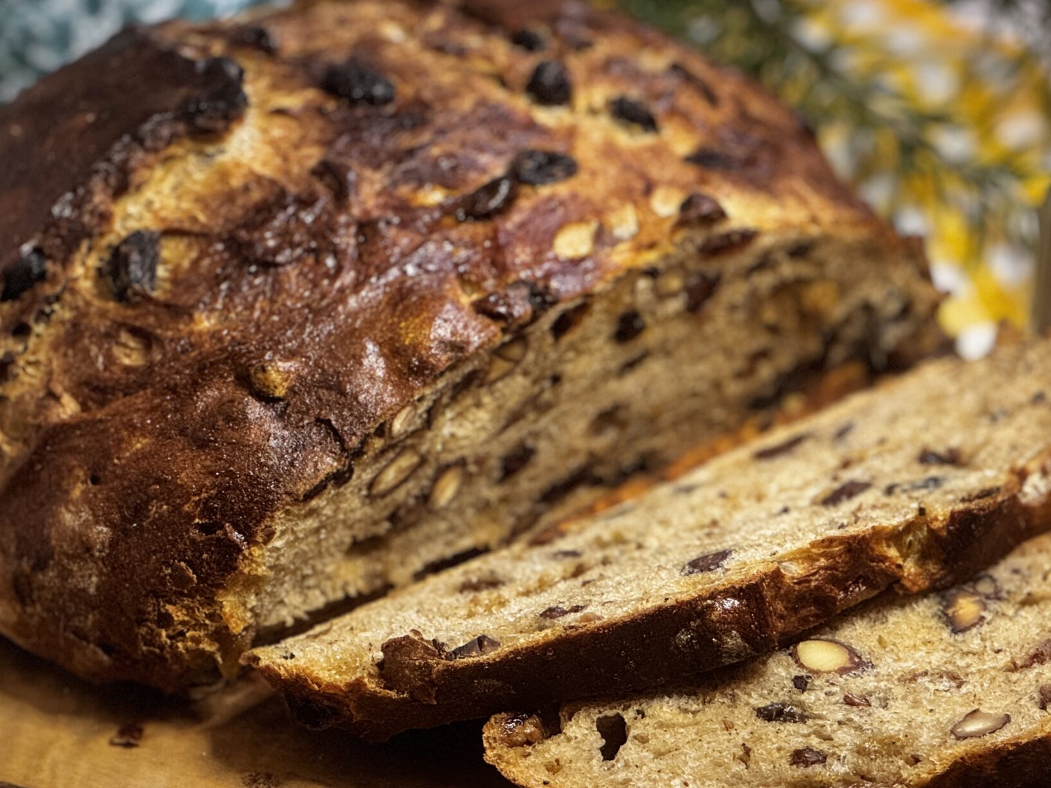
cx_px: 646
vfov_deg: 12.3
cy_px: 588
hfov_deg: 16.4
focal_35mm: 120
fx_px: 3643
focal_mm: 9
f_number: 2.8
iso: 250
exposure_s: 1/50
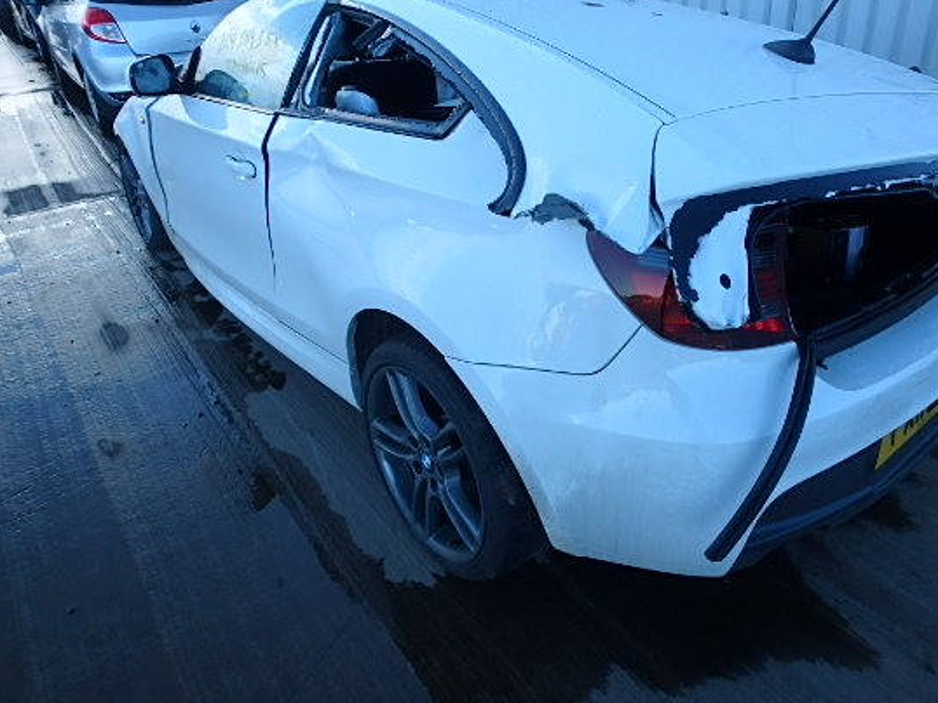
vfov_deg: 54.5
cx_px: 525
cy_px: 288
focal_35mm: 25
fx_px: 677
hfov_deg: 69.2
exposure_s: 1/250
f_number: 3.5
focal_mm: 3.7
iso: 125
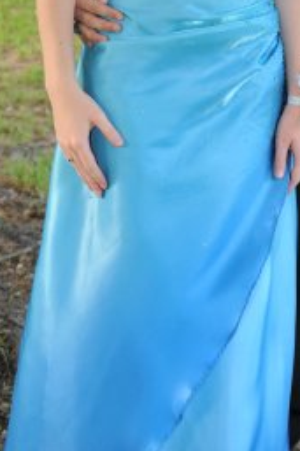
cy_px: -56
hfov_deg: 14.8
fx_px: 1139
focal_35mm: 91
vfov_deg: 21.2
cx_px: 269
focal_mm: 26
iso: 200
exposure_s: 1/125
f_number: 2.8
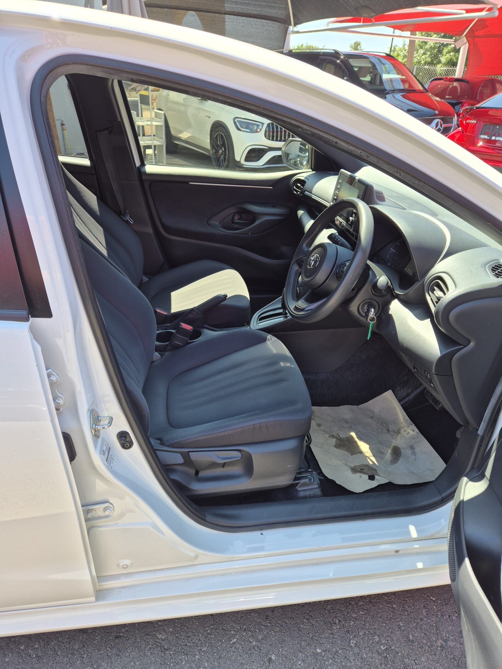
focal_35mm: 23
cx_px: 251
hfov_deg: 58.9
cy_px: 334
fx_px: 445
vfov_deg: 73.9
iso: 25
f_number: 1.8
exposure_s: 1/280
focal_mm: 5.4
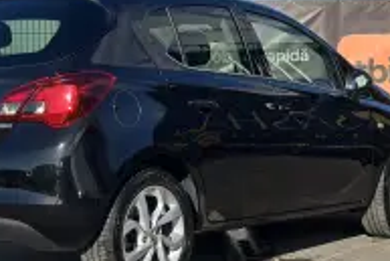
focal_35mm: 93
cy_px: 99
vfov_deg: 14.7
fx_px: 1008
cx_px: 166
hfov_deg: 21.9
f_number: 1.78
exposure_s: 1/4785
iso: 100
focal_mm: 6.86
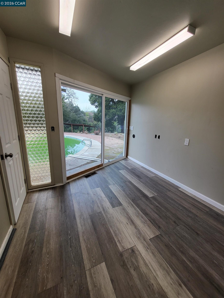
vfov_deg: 106.2
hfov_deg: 89.9
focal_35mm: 13
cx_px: 112
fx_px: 112
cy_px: 149
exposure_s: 1/120
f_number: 2.2
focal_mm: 1.74
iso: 50
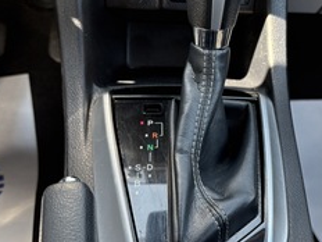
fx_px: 437
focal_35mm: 47
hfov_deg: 39.9
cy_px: 127
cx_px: 218
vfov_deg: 30.9
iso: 80
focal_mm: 5.96
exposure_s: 1/121
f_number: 1.6
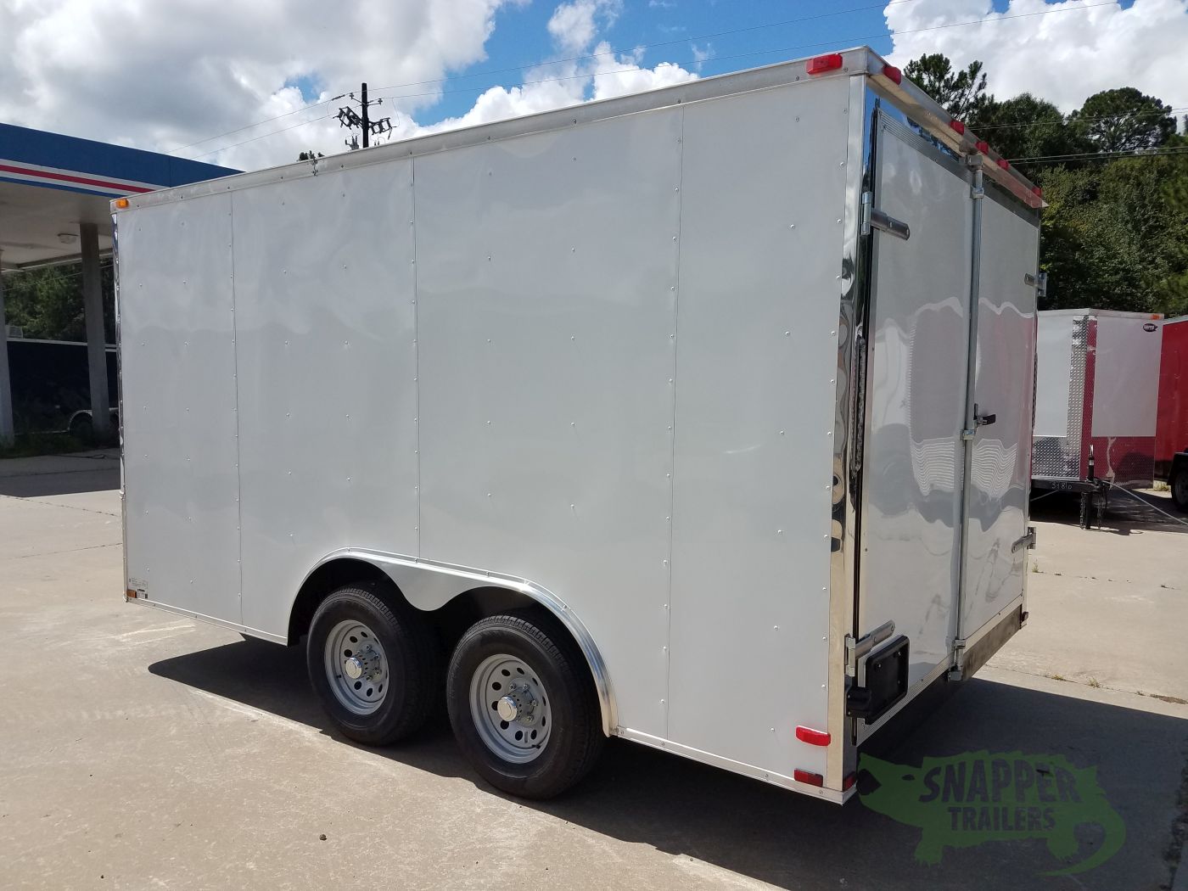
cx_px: 594
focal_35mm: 26
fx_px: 892
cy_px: 446
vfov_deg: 53.1
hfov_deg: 67.3
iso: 40
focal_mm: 4.2
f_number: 1.7
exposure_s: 1/3256
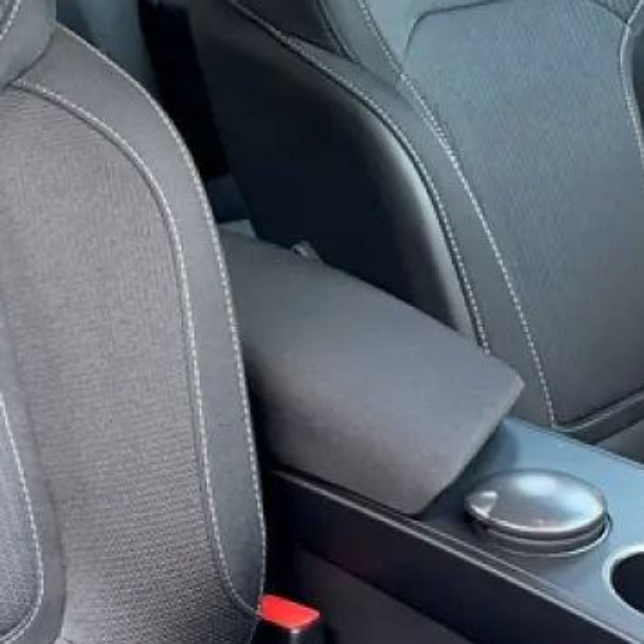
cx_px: 276
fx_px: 1810
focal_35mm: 86
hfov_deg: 20.2
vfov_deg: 20.0
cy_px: 169
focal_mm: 6.76
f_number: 1.78
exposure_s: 1/97
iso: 200
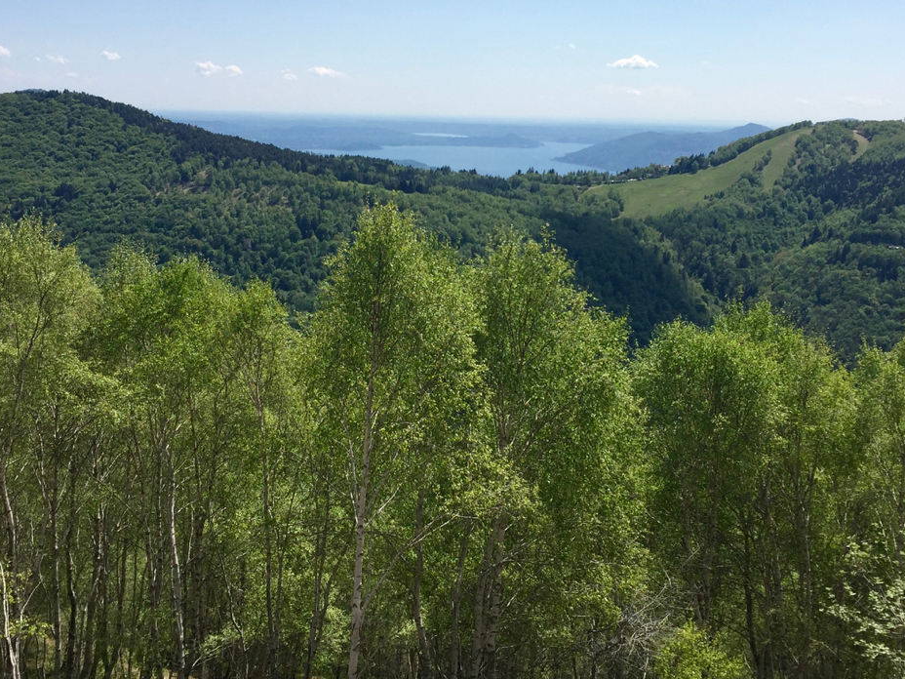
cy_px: 254
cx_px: 462
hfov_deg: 42.1
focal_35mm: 45
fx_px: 1176
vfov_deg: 32.0
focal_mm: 4.15
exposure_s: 1/2326
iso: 32
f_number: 2.2
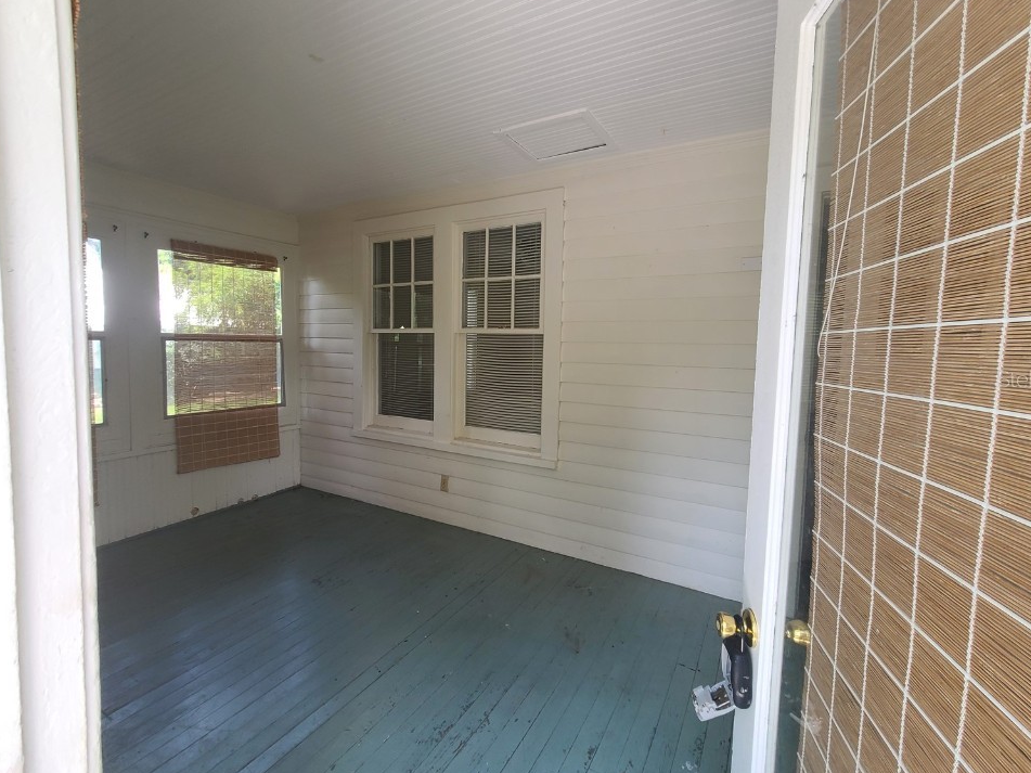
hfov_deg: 102.0
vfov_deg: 85.6
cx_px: 545
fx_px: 417
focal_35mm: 14
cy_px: 378
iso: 80
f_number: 2.2
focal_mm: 2.2
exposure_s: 1/120
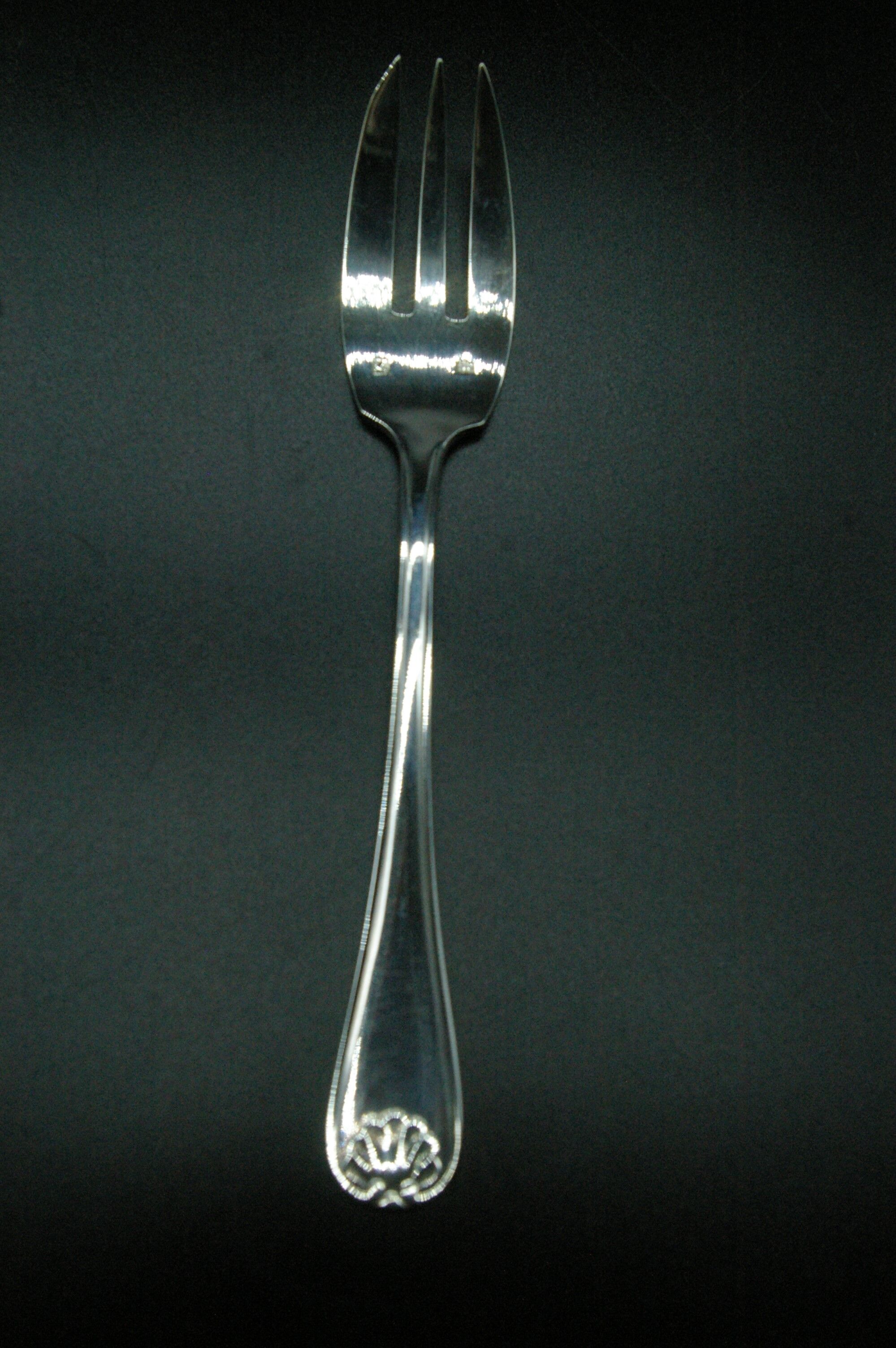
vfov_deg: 49.6
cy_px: 674
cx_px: 448
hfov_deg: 34.1
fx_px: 1459
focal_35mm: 39
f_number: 8
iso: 1600
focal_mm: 26
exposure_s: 1/500
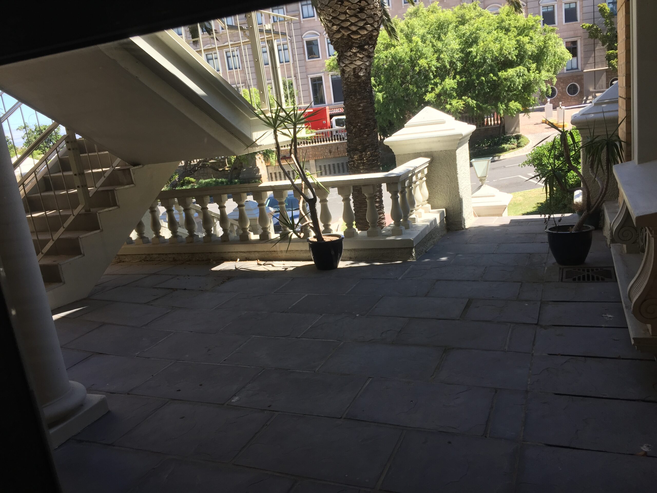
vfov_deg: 48.2
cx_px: 328
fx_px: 550
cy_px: 246
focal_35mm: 29
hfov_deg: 61.7
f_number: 2.2
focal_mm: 4.15
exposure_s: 1/471
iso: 32
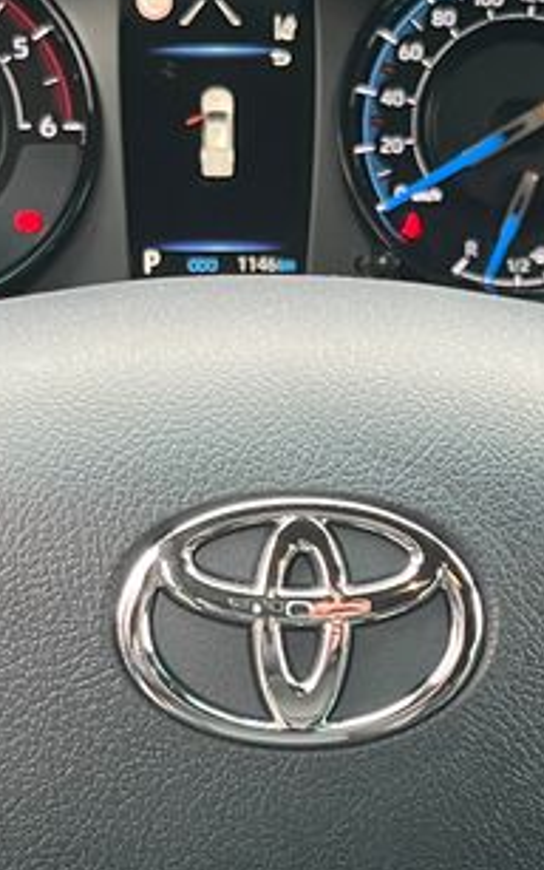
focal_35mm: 92
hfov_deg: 14.2
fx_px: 2181
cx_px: 235
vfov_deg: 22.5
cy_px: 572
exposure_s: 1/60
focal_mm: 5.1
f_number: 1.6
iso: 160
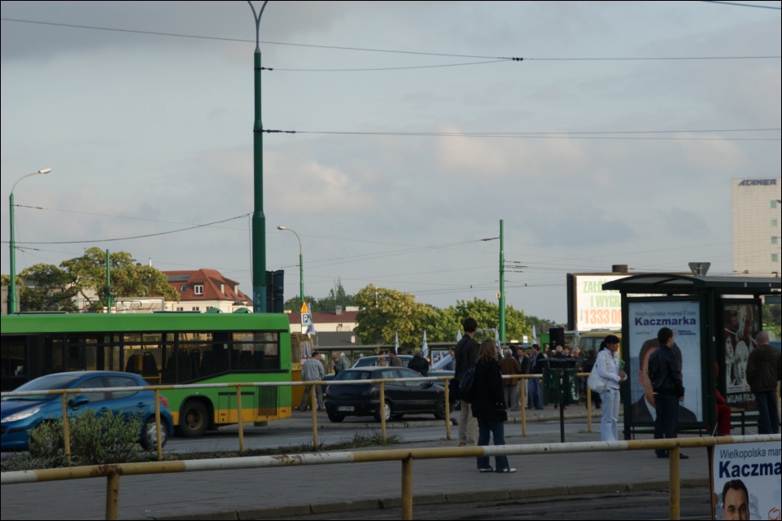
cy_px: 260
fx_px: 2931
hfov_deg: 15.2
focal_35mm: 135
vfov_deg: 10.2
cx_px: 391
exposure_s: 1/160
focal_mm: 90
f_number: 6.3
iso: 100
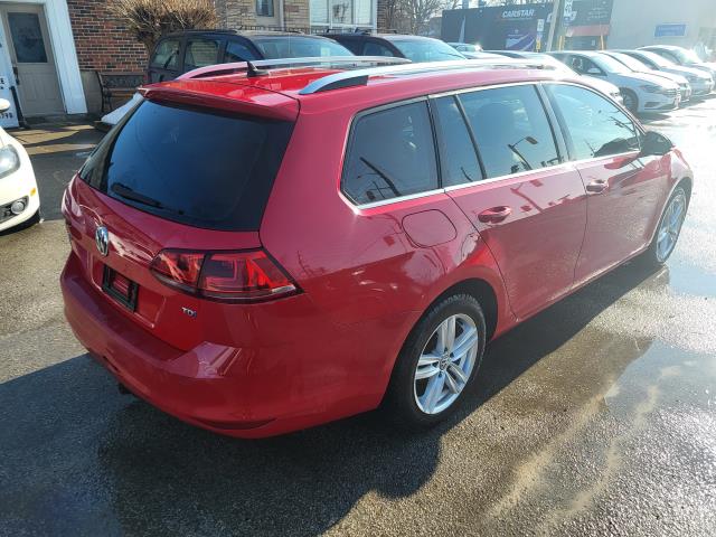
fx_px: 538
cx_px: 358
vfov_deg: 53.1
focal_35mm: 26
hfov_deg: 67.3
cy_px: 268
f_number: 1.8
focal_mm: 5.4
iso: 40
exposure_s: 1/1307
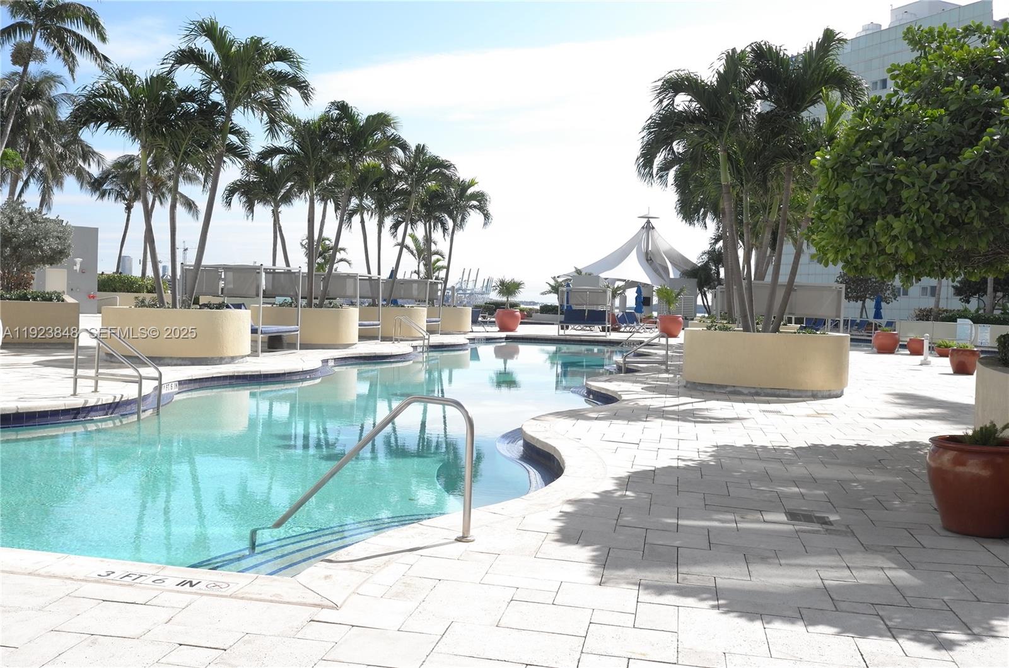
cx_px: 504
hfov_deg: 53.2
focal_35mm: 36
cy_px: 334
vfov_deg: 36.7
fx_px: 1007
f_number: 6.3
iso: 400
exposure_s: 1/2000
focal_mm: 24
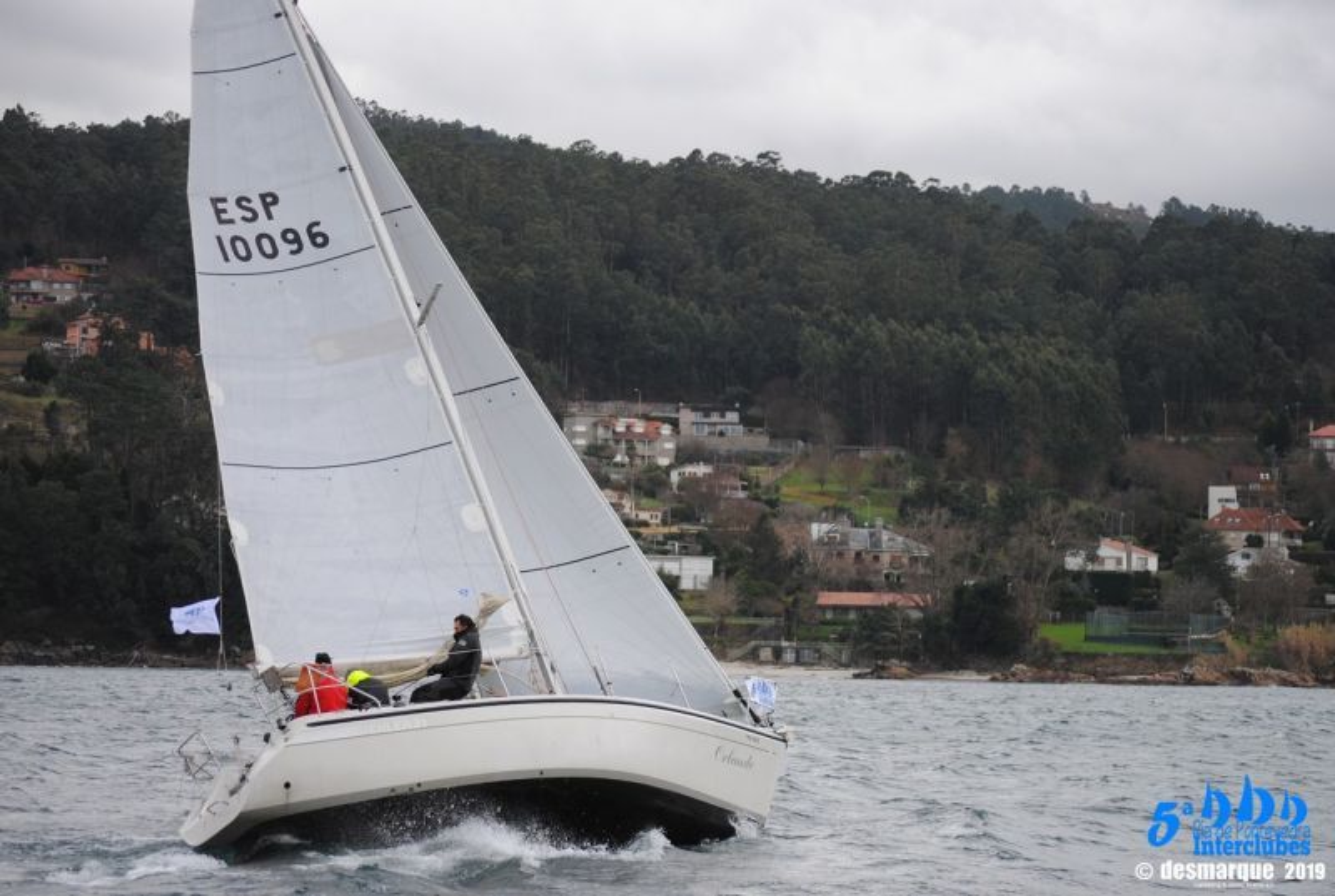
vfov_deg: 12.2
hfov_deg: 18.1
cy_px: 448
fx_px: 4180
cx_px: 668
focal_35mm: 112
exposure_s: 1/200
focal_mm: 75
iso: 200
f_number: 4.2
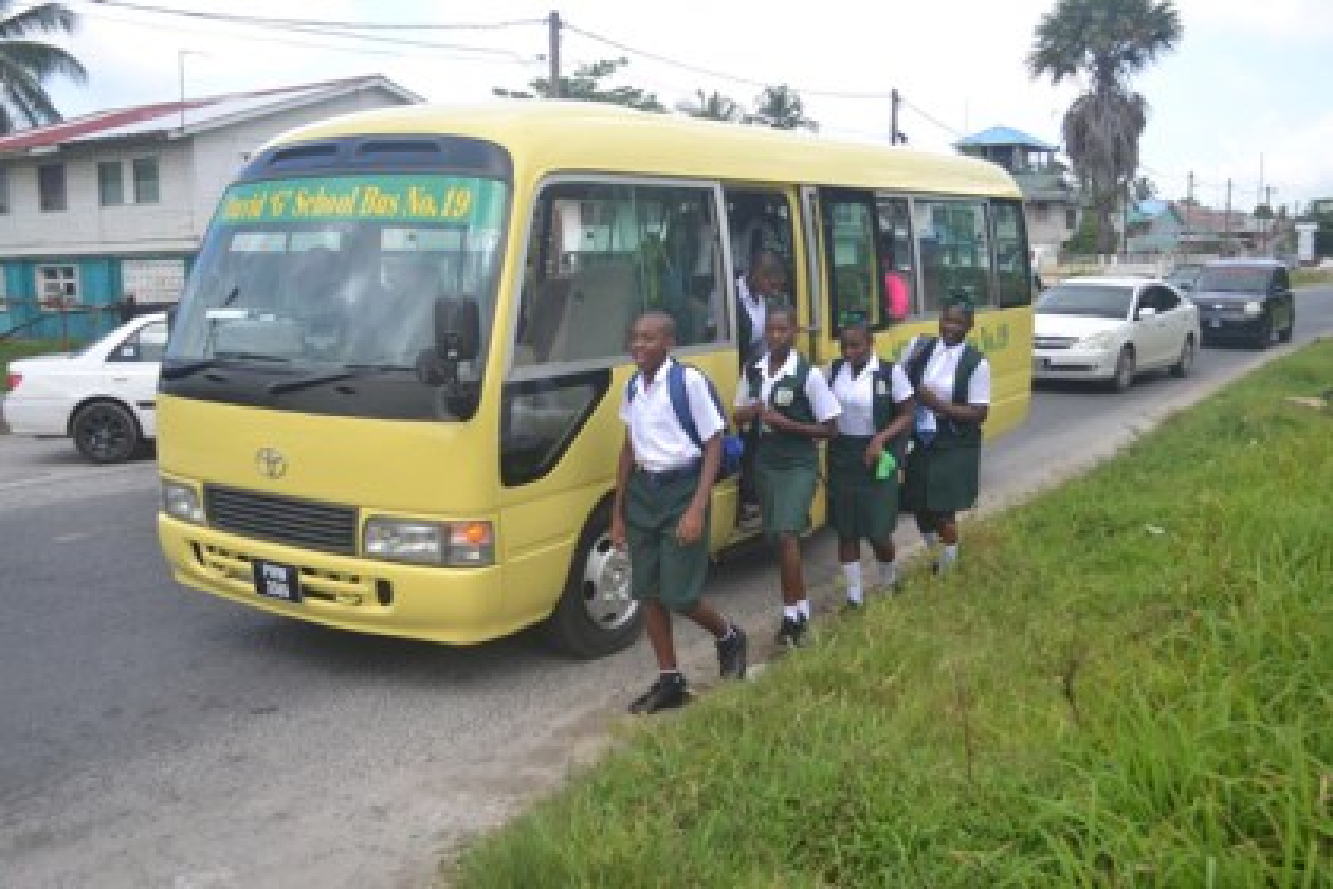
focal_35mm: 36
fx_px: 1333
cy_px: 444
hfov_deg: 53.1
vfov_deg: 36.9
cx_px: 666
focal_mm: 24
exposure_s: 1/250
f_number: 4.5
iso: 100
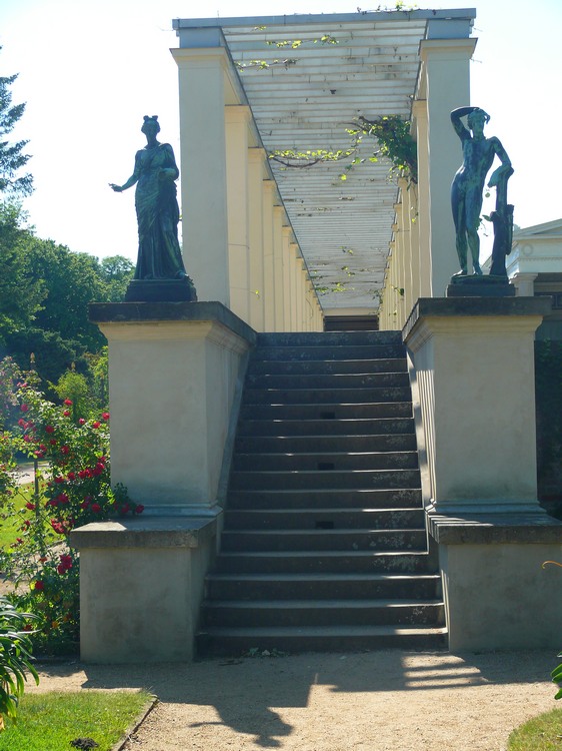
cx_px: 281
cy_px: 376
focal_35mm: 63
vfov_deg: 30.7
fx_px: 1365
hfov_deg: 23.3
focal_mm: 13.4
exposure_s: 1/160
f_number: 4
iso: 100
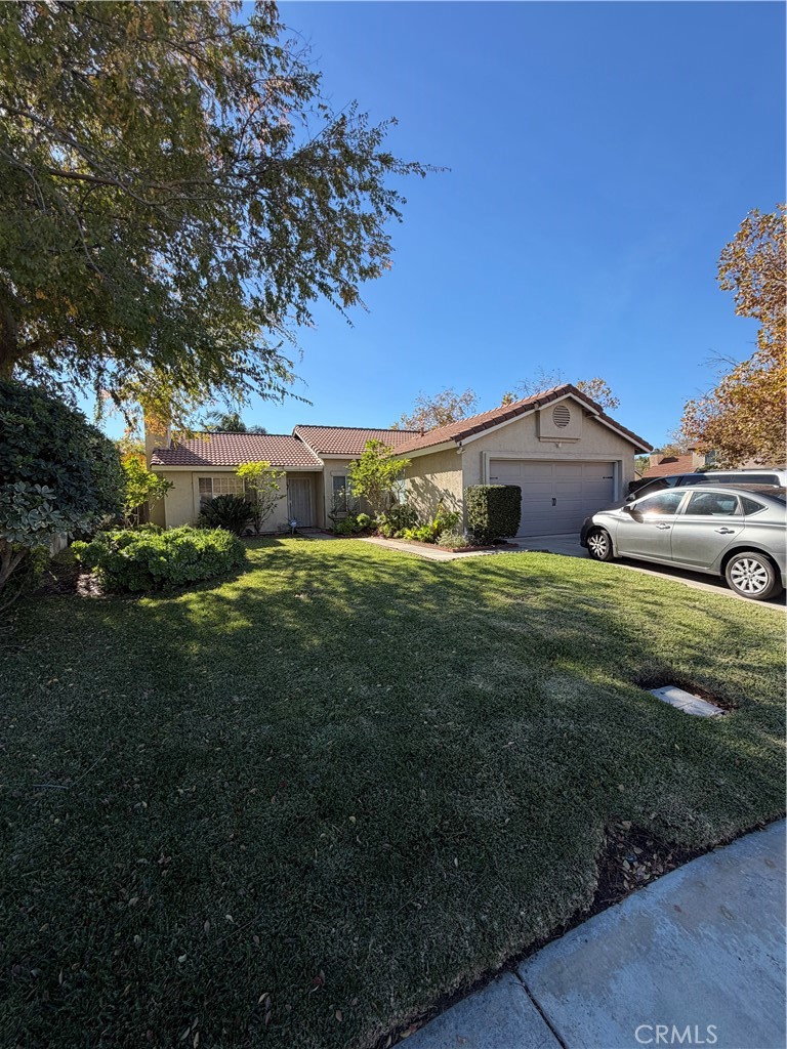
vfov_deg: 102.1
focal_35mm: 14
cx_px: 394
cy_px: 524
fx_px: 424
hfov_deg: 85.7
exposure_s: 1/651
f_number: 2.2
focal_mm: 2.22
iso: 40
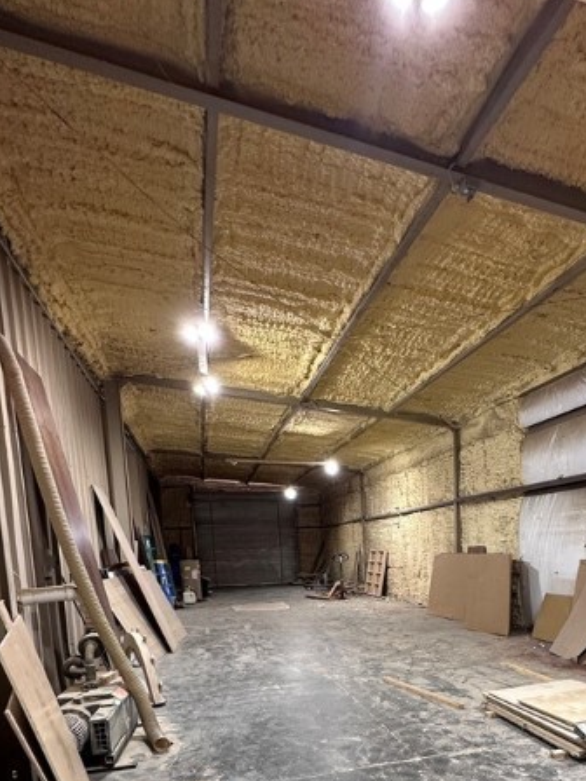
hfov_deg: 55.8
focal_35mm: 24
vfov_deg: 65.5
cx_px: 384
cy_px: 619
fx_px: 542
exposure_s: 1/60
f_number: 2.2
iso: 200
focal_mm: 2.22
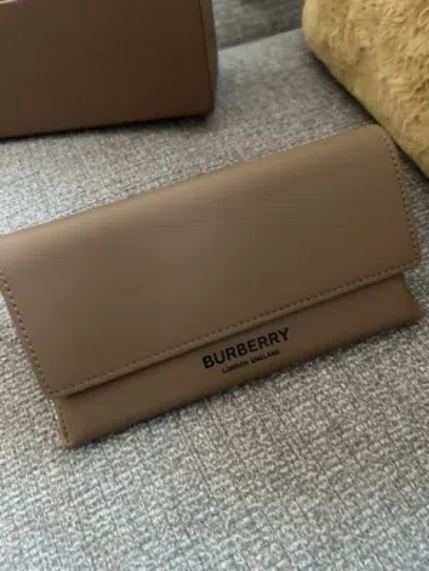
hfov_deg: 53.1
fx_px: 430
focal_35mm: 26
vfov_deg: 67.3
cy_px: 286
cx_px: 214
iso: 640
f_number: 1.5
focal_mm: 5.7
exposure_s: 1/31
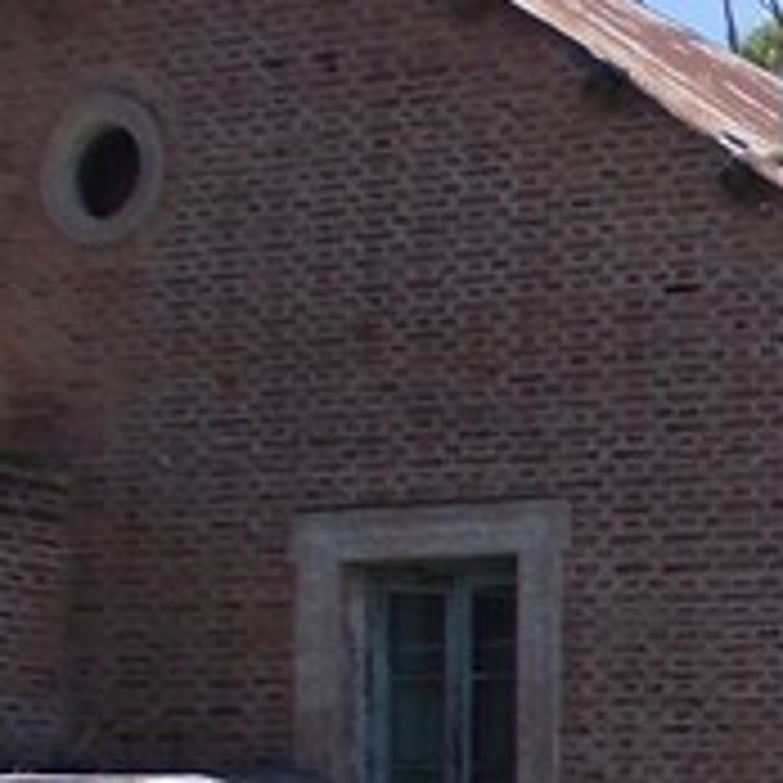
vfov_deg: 15.4
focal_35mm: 109
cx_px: 1611
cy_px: 932
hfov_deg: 13.5
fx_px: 2789
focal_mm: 4
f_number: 5.4
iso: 80
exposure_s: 1/250
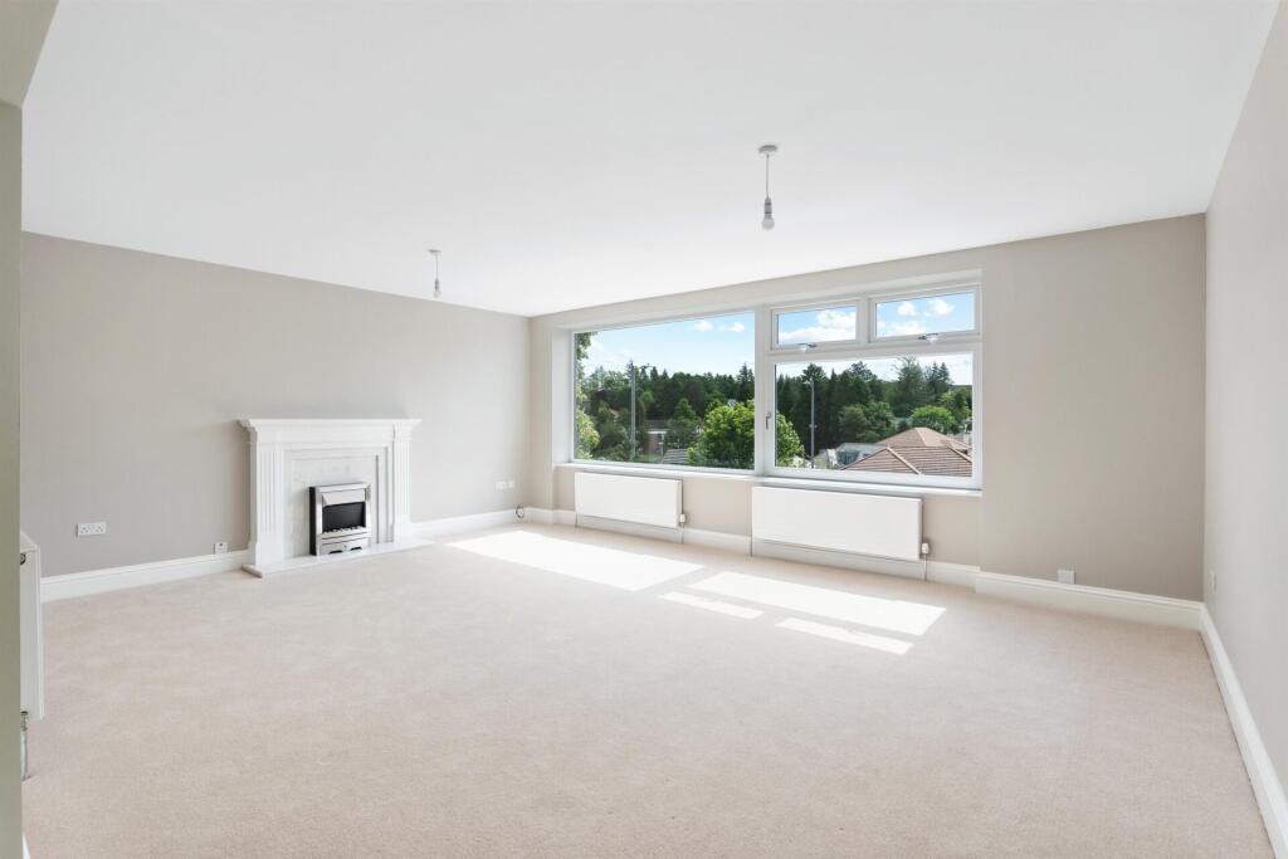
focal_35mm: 16
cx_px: 644
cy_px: 430
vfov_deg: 73.8
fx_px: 572
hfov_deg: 96.7
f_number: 8
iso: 640
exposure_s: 1/200
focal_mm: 16
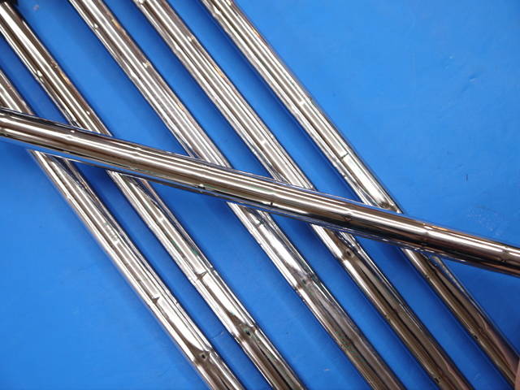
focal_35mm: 52
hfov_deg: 36.8
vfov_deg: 28.0
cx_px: 260
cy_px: 195
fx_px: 781
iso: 160
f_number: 4.7
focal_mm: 26
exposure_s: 1/60
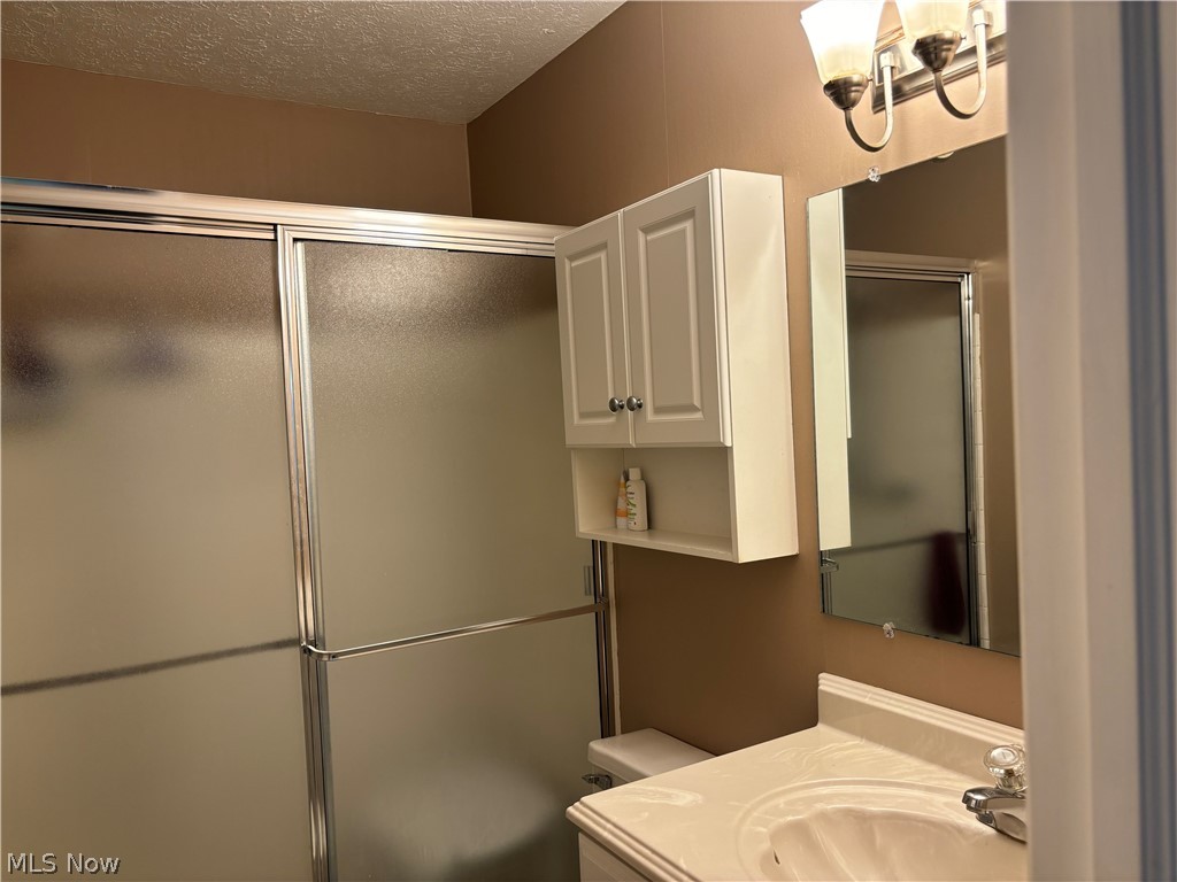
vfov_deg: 53.1
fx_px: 884
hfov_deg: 67.3
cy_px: 441
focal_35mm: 26
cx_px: 588
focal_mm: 5.96
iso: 80
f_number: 1.6
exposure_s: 1/60
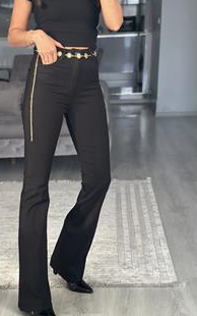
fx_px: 712
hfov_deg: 15.7
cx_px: 67
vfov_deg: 24.8
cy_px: 101
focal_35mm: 83
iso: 125
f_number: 1.78
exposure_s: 1/74
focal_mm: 6.86
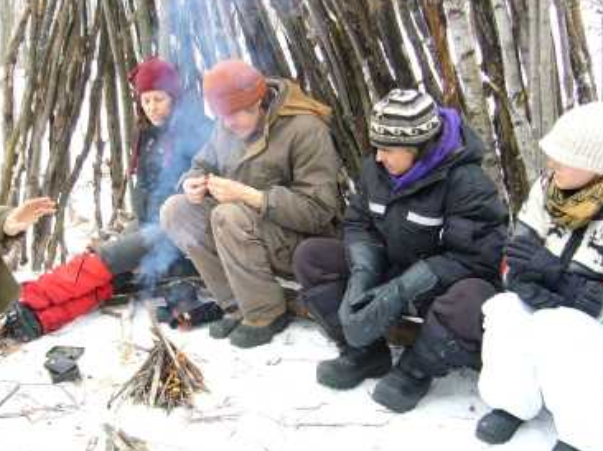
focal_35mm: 49
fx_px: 853
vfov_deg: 29.6
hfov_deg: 38.7
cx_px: 231
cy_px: 221
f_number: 2.8
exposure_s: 1/125
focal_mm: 5.8
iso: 200
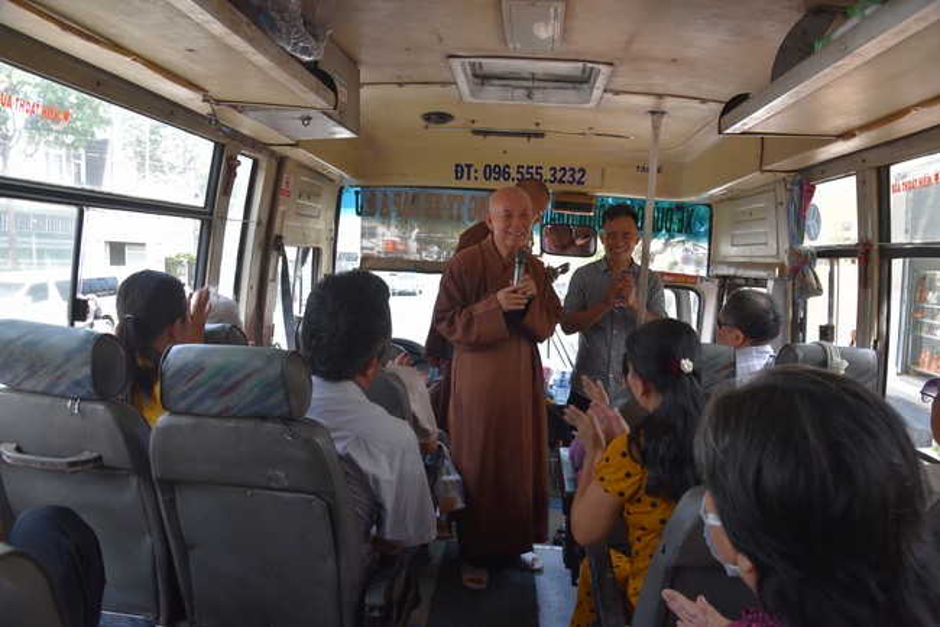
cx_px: 470
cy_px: 314
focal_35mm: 24
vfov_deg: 53.2
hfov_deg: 73.7
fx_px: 627
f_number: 5.6
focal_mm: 24
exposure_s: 1/125
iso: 400
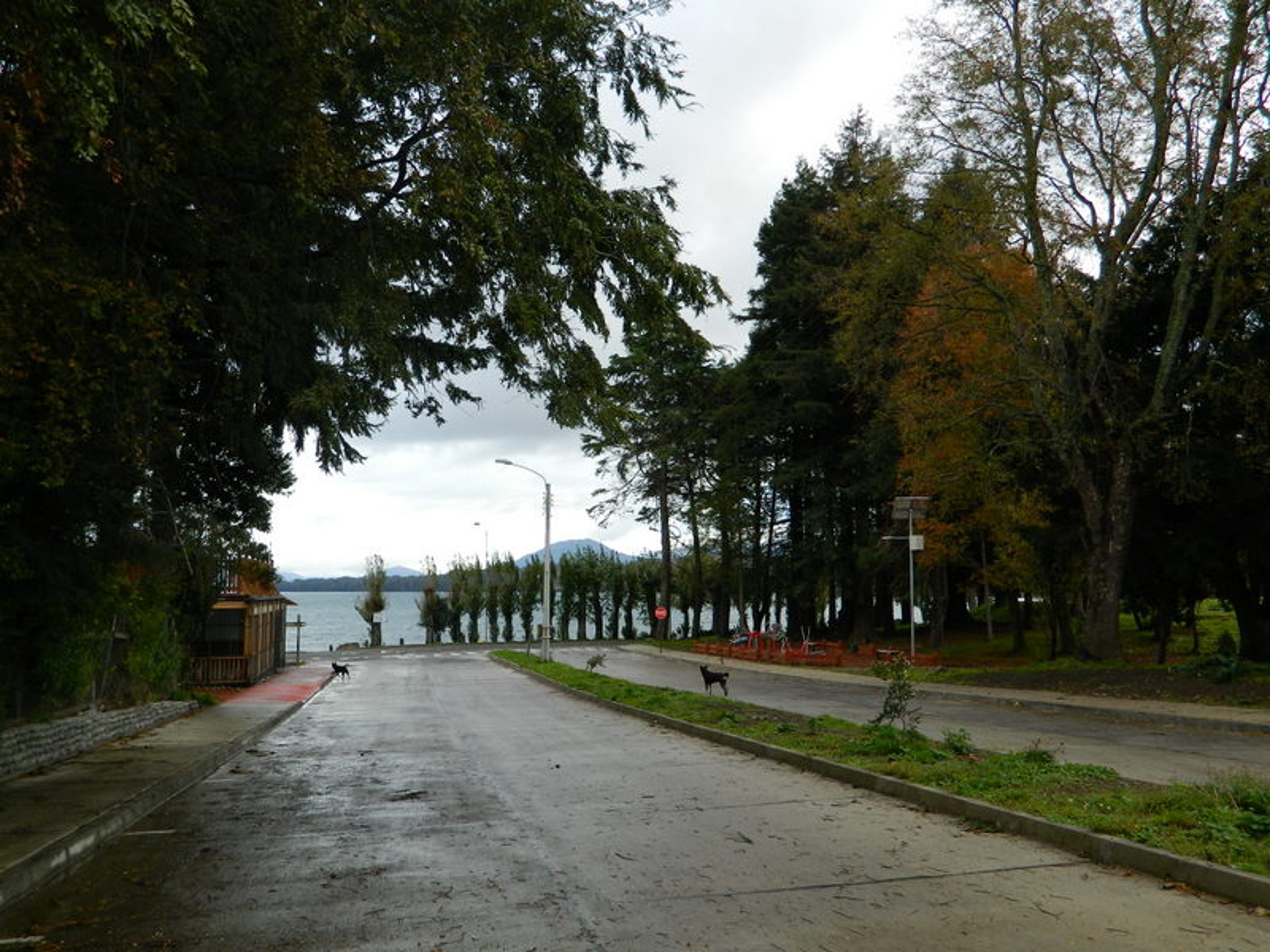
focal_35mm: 31
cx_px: 635
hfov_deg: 58.4
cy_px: 476
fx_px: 1137
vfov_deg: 45.4
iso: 80
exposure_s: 1/250
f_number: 3.2
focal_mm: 5.6
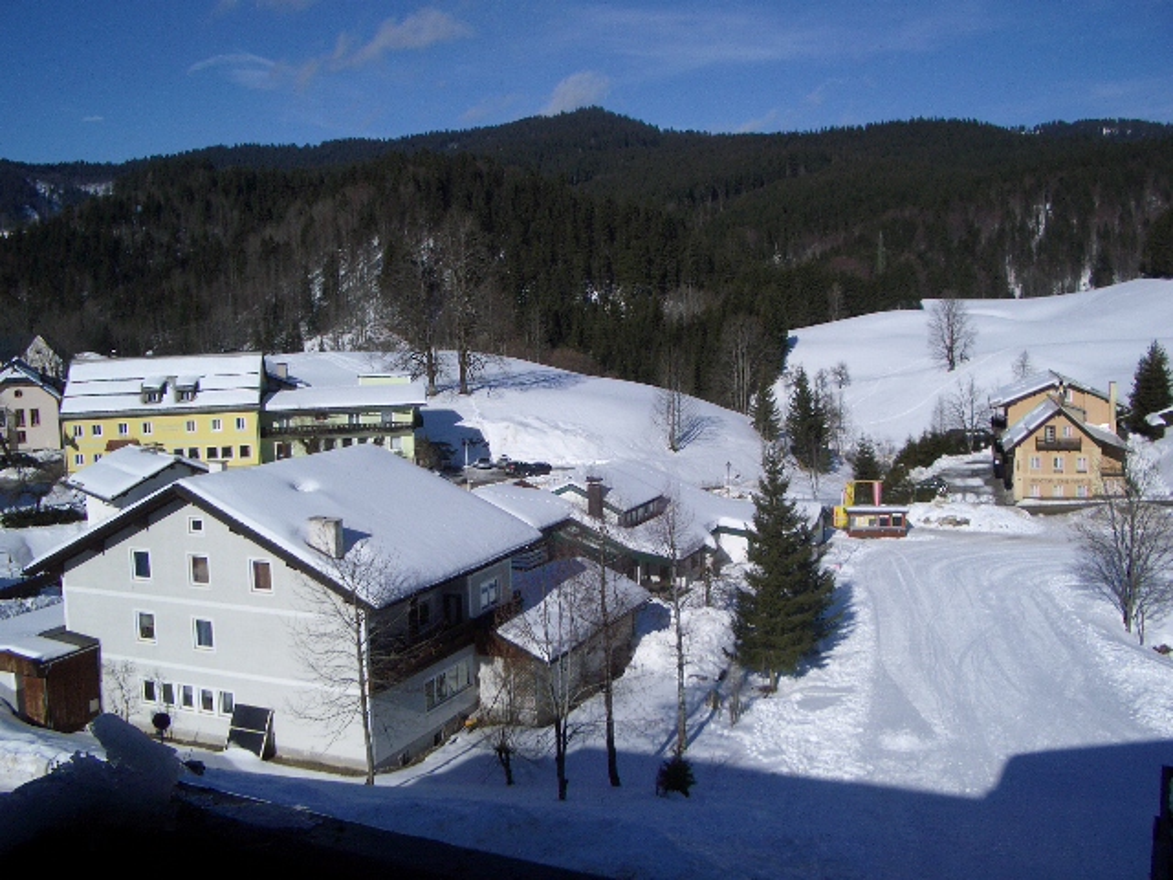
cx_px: 586
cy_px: 440
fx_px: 1186
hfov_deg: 52.6
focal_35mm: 35
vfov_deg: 40.7
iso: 50
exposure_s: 1/1000
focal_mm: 5.8
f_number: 4.3
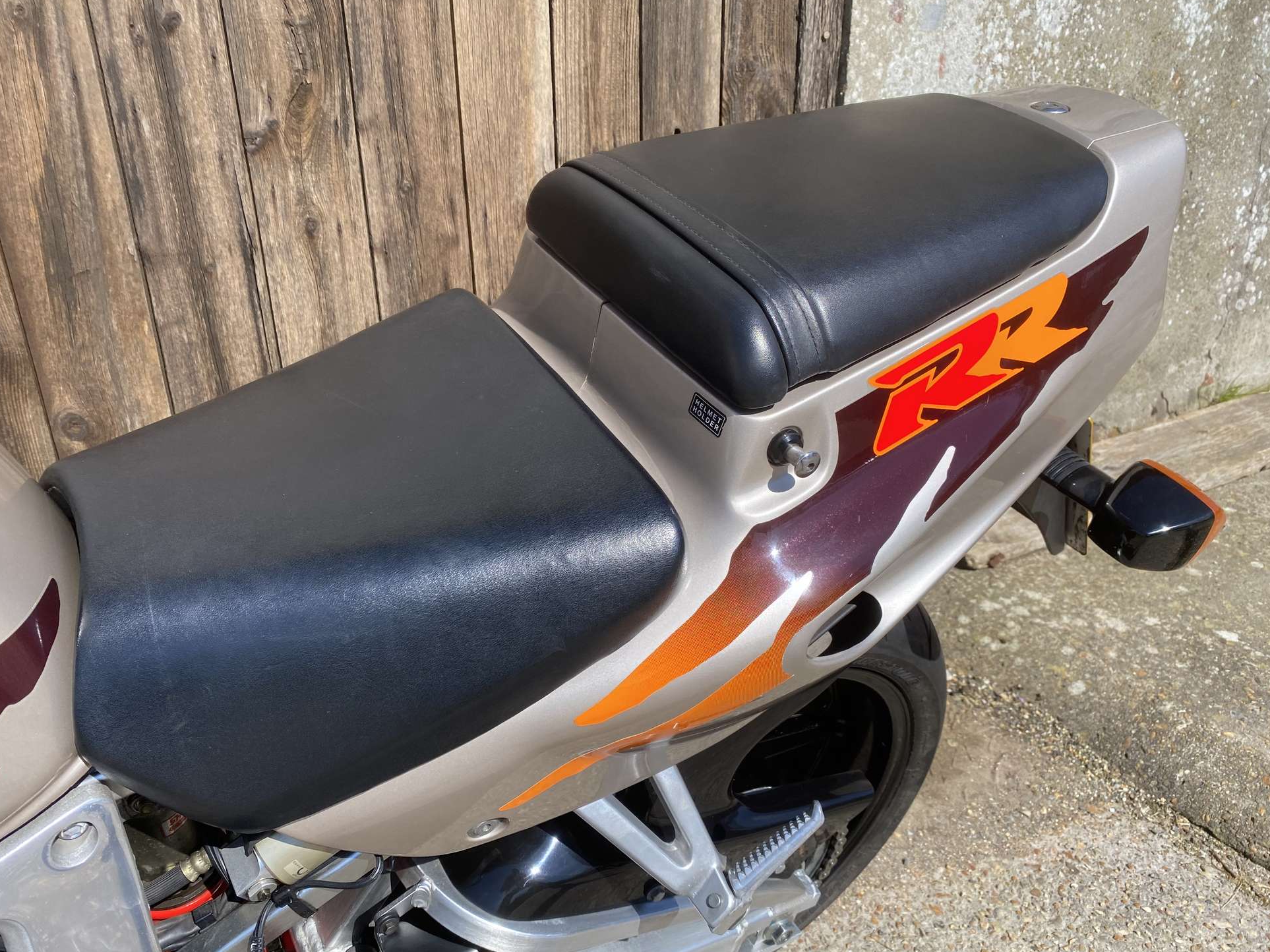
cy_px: 488
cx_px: 635
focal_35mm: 27
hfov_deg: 65.3
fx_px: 990
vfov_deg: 51.3
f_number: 1.8
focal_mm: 4.25
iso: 32
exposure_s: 1/1927
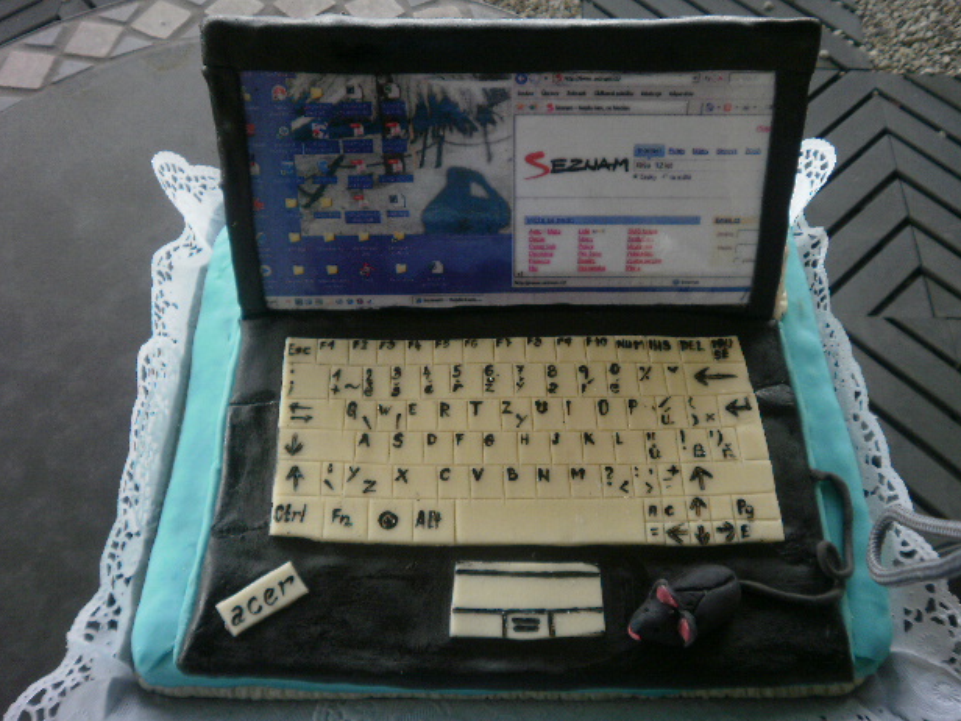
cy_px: 370
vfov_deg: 51.3
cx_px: 498
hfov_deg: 65.3
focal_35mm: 27
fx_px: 750
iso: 100
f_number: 2.6
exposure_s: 1/60
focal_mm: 4.65
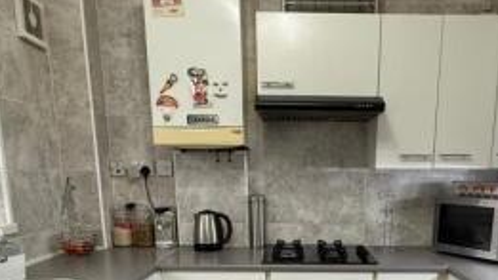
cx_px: 304
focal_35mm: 34
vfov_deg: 32.2
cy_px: 273
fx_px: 449
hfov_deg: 57.5
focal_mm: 2.22
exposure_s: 1/100
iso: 320
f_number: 2.2
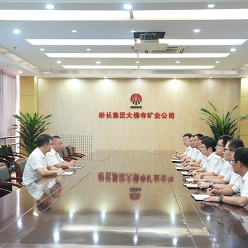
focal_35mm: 44
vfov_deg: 38.3
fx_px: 357
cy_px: 123
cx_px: 102
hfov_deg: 38.2
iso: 2500
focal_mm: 34
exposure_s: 1/60
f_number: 4.5
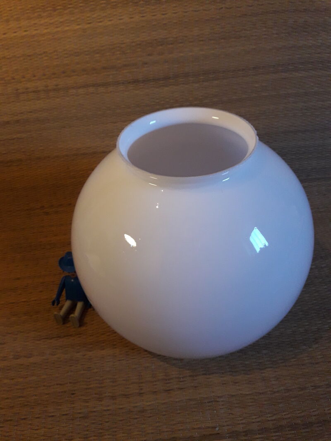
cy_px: 220
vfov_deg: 63.4
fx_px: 357
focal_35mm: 28
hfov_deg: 49.7
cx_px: 166
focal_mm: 3.7
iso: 200
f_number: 1.9
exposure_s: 1/33
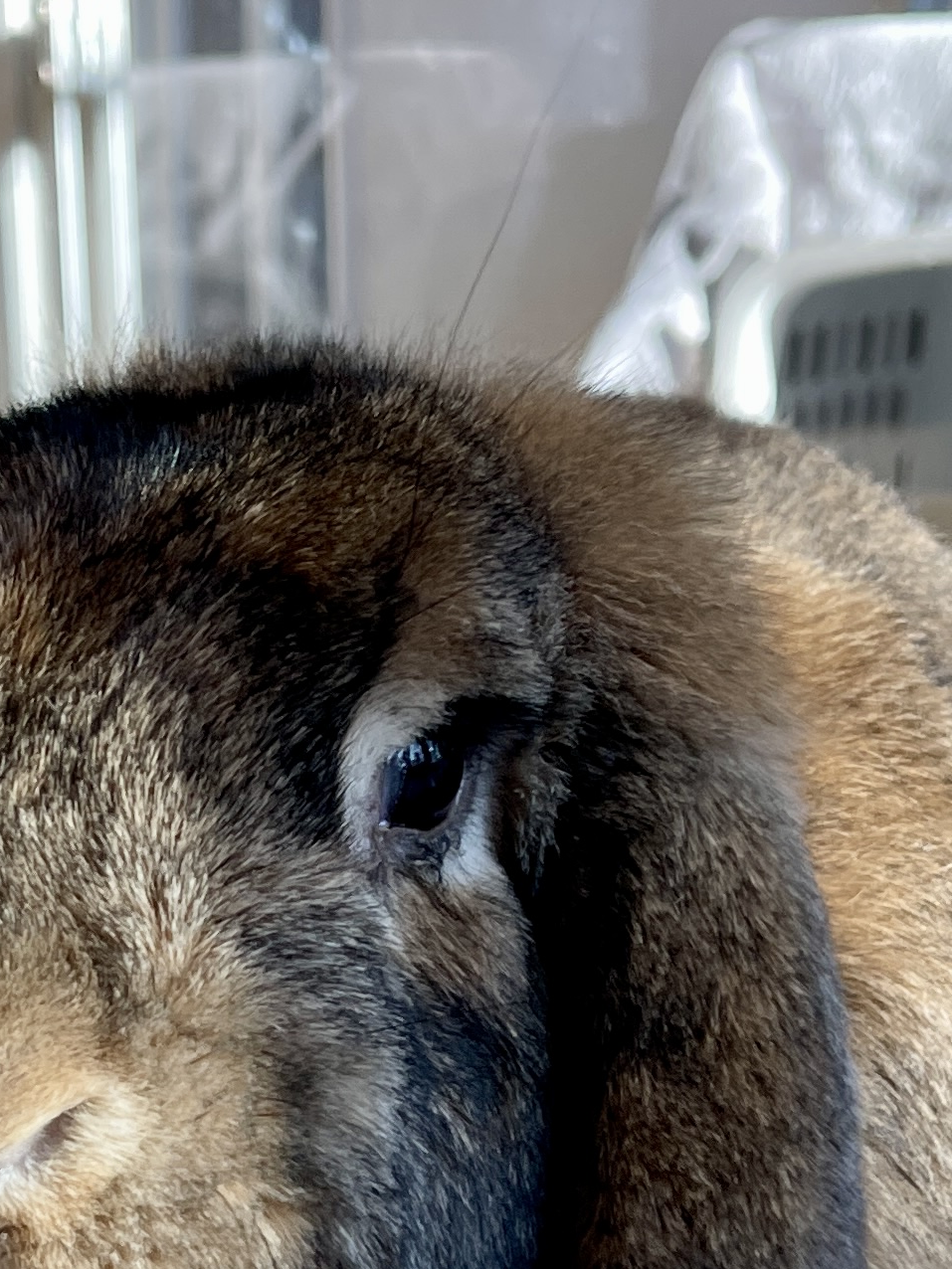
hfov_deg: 18.6
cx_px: 323
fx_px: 2897
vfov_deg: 24.2
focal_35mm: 79
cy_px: 1058
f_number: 1.6
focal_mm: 5.1
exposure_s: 1/121
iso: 80
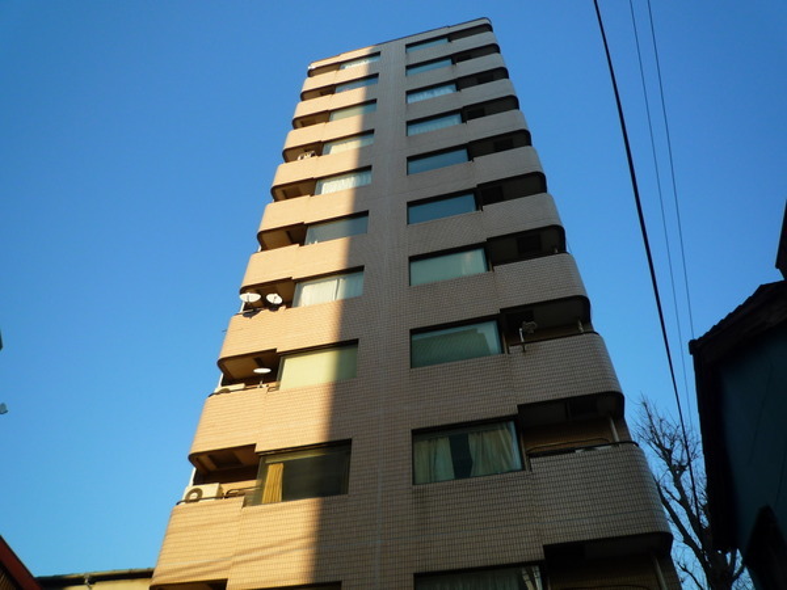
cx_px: 394
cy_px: 295
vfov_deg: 54.9
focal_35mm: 25
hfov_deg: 69.4
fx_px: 568
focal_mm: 4.4
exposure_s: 1/500
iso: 100
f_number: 3.5
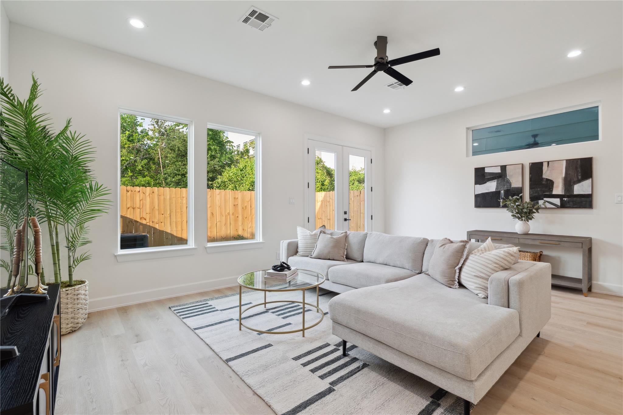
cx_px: 312
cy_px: 208
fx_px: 277
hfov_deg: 96.7
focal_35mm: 16
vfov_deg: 73.7
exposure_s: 1/8
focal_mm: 16
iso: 200
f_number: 9
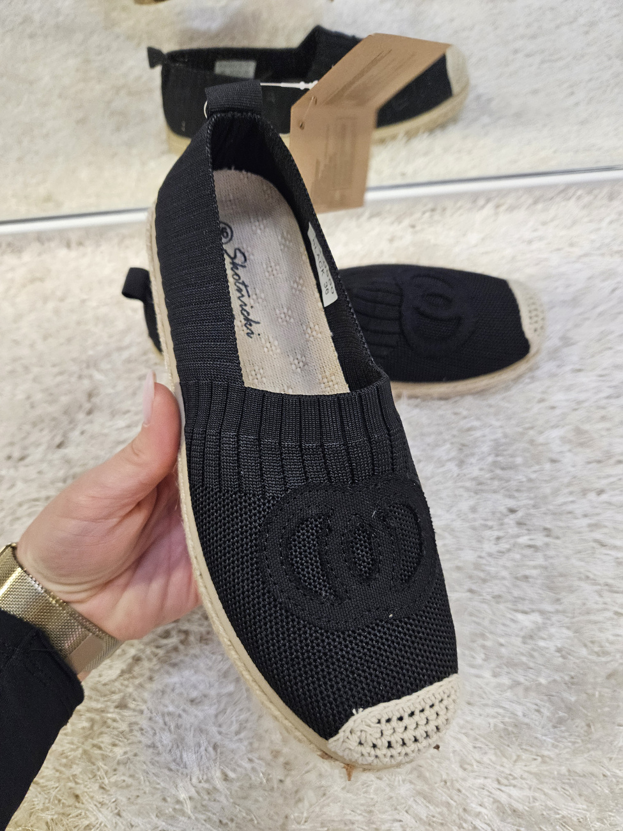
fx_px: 552
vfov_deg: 73.9
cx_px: 312
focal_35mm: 23
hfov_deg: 58.9
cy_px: 416
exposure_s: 1/100
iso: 640
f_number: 1.8
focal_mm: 5.4
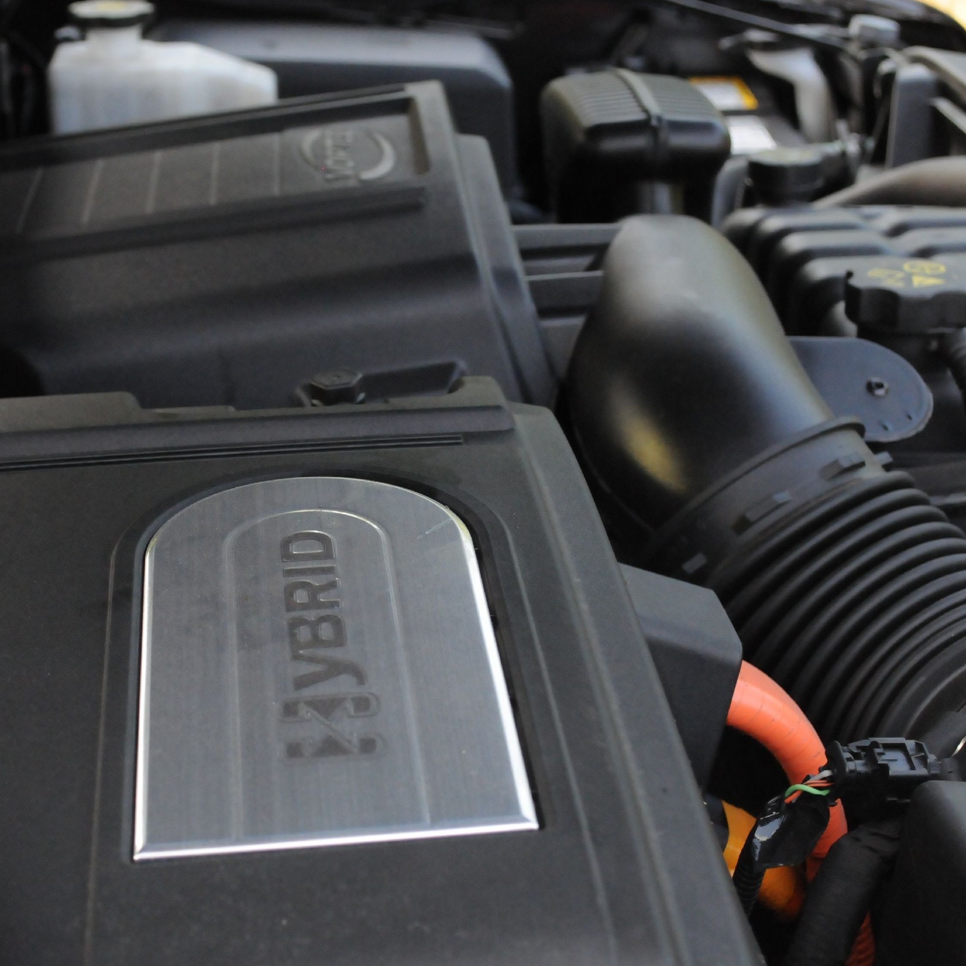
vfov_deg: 23.7
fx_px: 2305
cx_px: 333
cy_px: 482
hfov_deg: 23.6
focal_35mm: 73
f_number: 6.3
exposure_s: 1/500
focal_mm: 38
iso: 2000
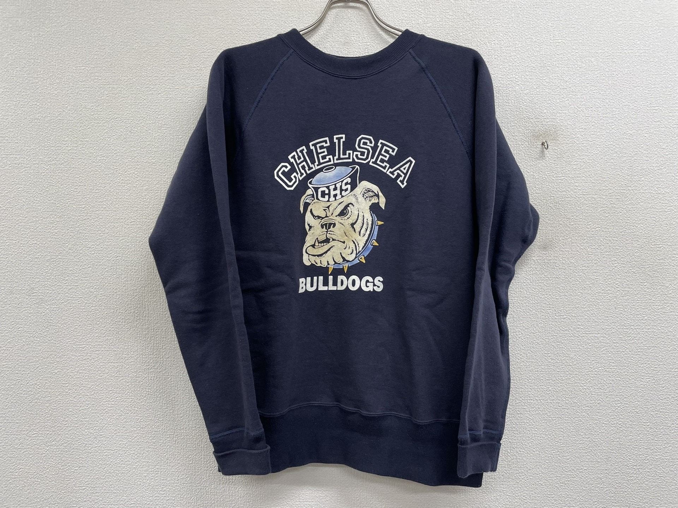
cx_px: 339
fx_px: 509
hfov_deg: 67.3
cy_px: 254
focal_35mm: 26
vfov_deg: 53.1
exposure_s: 1/121
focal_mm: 4.2
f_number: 1.6
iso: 100
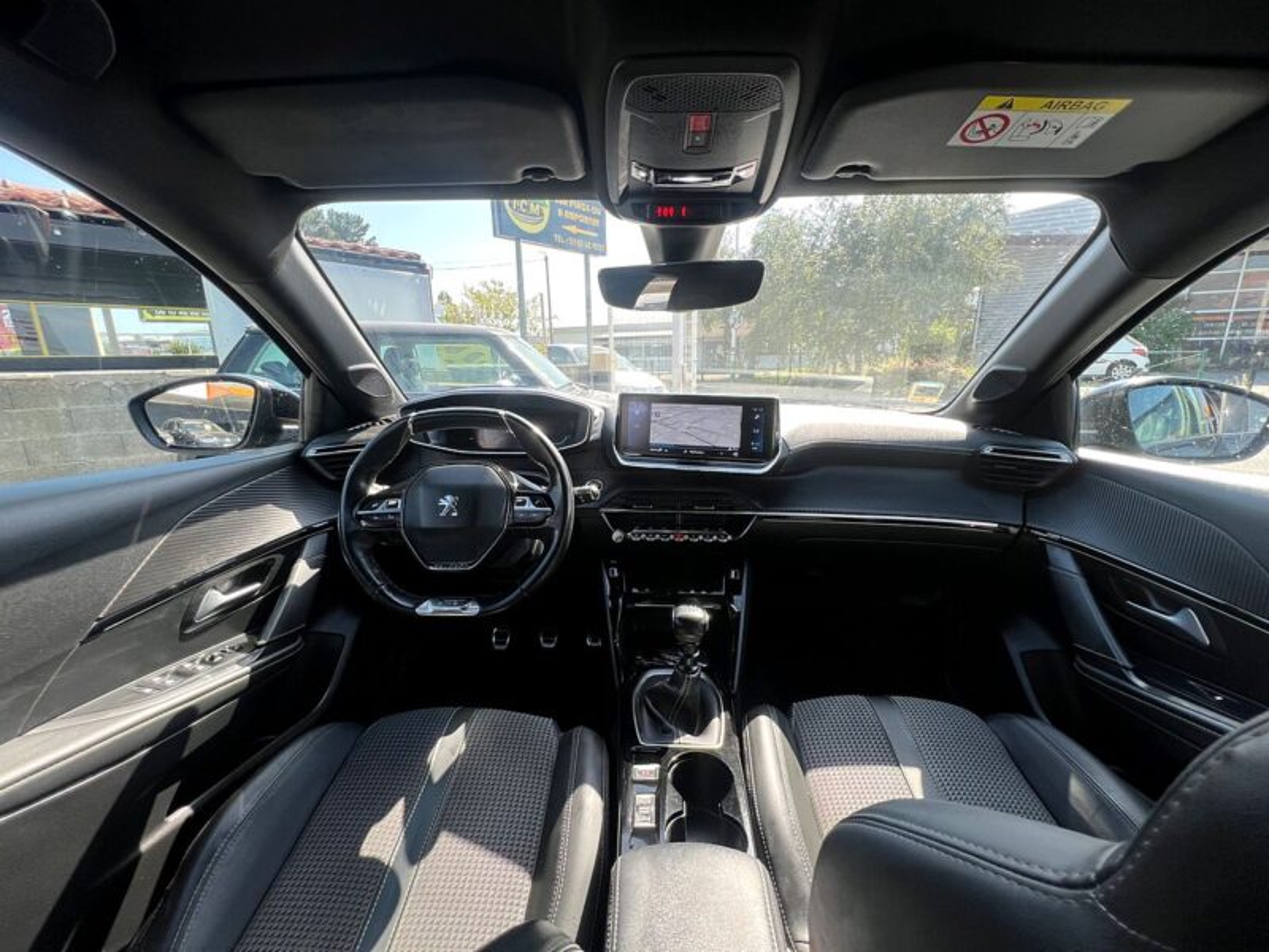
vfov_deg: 89.9
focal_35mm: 13
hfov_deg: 106.2
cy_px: 476
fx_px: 477
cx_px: 634
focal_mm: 1.57
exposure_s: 1/240
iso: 32
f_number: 1.8
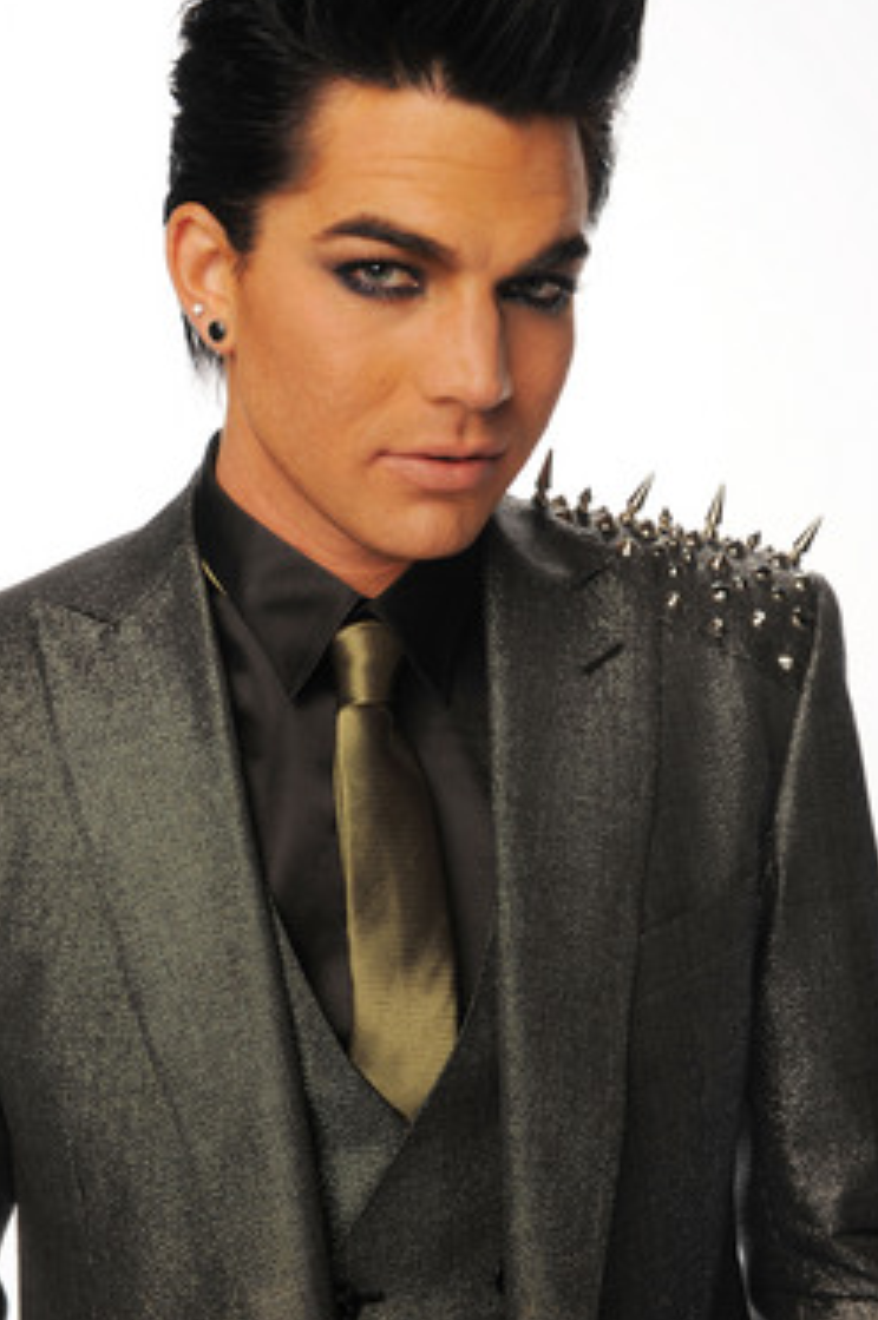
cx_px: 435
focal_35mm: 60
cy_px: 626
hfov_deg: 22.6
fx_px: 2199
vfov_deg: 33.4
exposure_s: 1/200
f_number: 7.1
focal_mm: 56
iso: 200
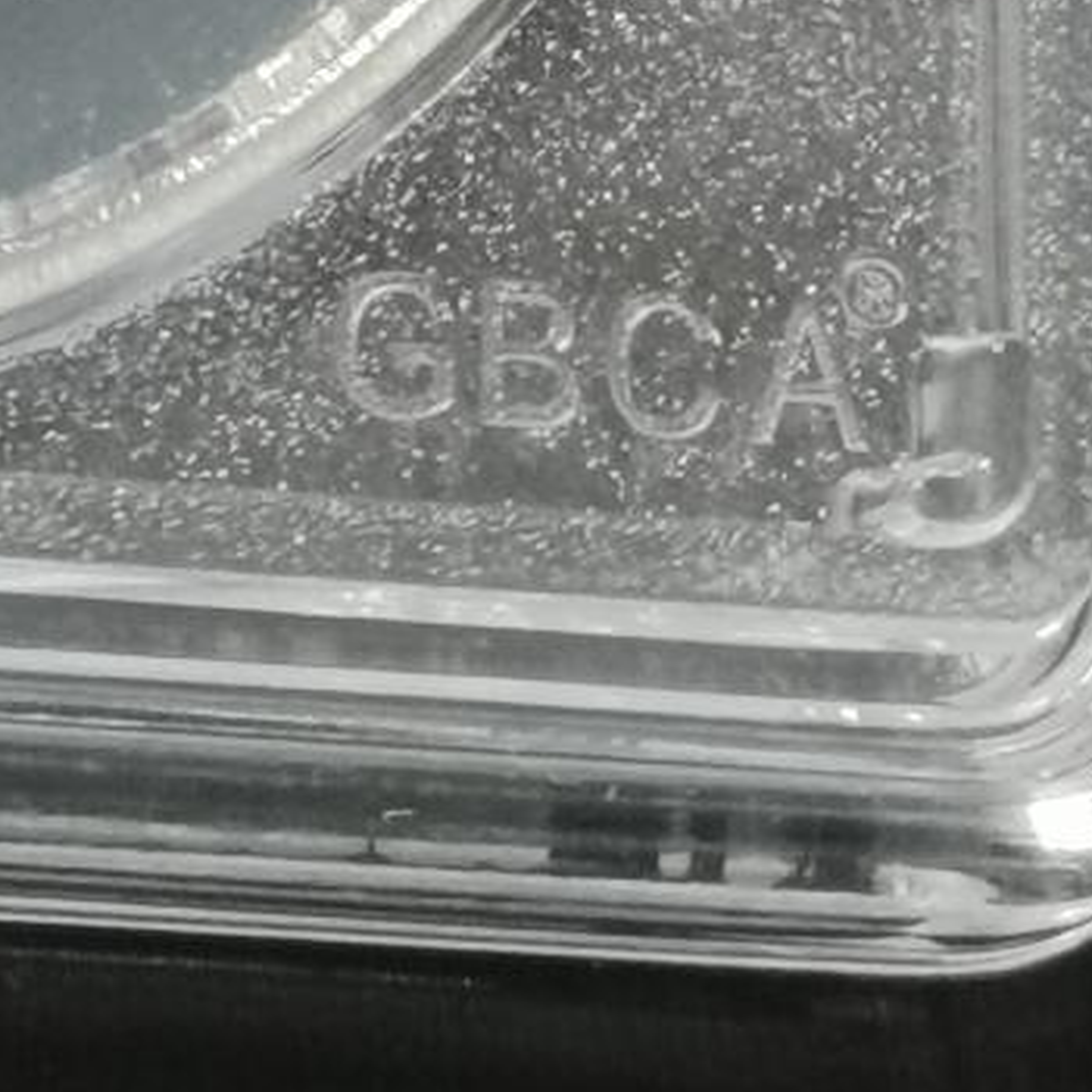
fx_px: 11207
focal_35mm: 314
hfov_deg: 5.5
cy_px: -1582
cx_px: -627
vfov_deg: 5.4
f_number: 1.8
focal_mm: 5.58
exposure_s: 1/100
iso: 125
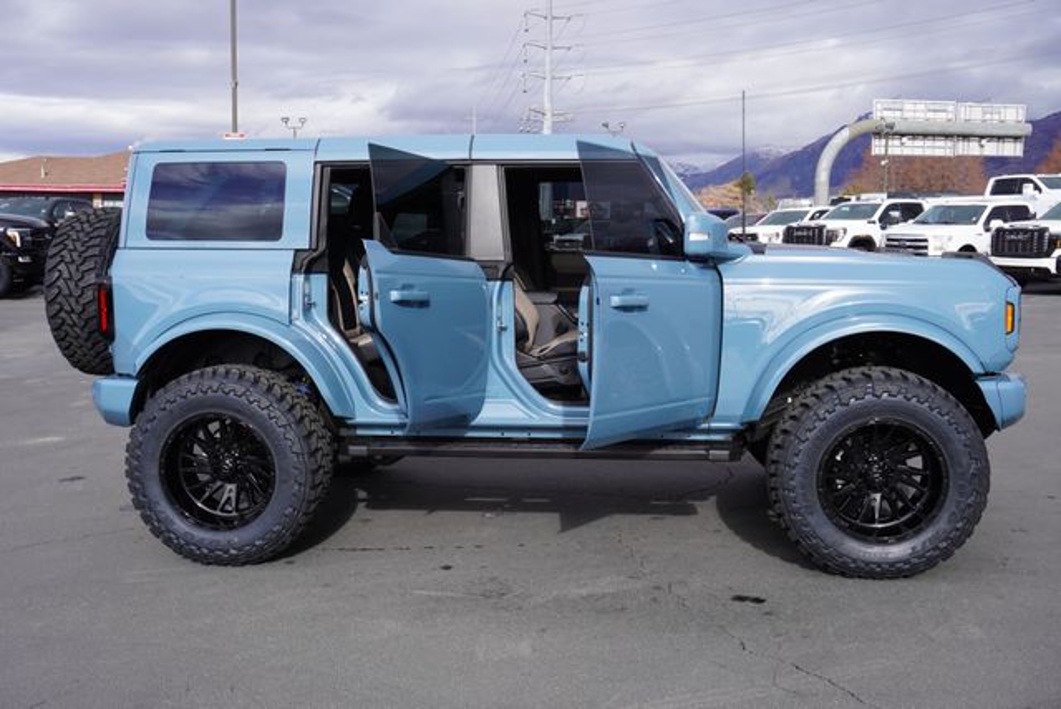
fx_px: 1062
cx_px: 530
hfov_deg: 53.1
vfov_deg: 36.9
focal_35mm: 36
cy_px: 354
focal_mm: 24
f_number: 8
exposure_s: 1/100
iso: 100
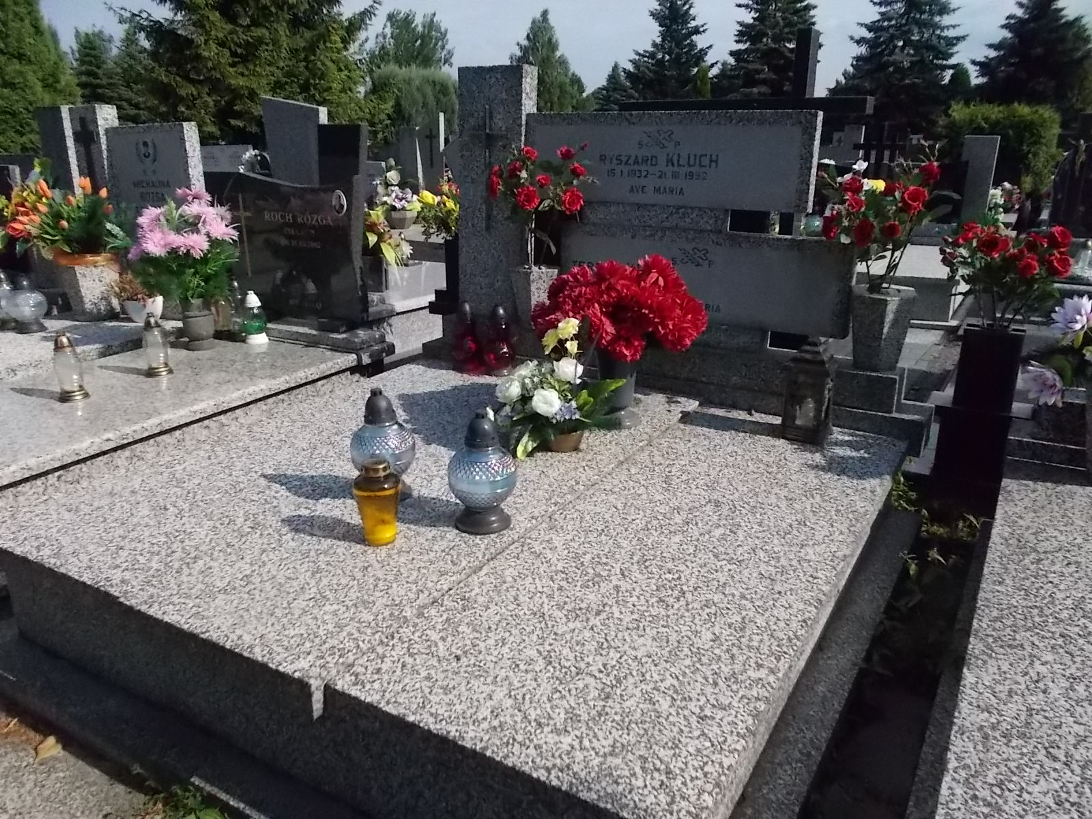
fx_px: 820
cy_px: 410
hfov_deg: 67.3
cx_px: 546
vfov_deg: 53.1
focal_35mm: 26
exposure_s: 1/1000
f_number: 8
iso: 400
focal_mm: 4.6
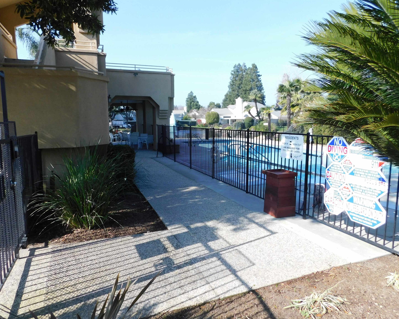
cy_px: 160
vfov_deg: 58.8
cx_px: 199
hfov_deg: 70.3
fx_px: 283
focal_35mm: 24
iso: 125
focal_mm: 4
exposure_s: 1/640
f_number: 3
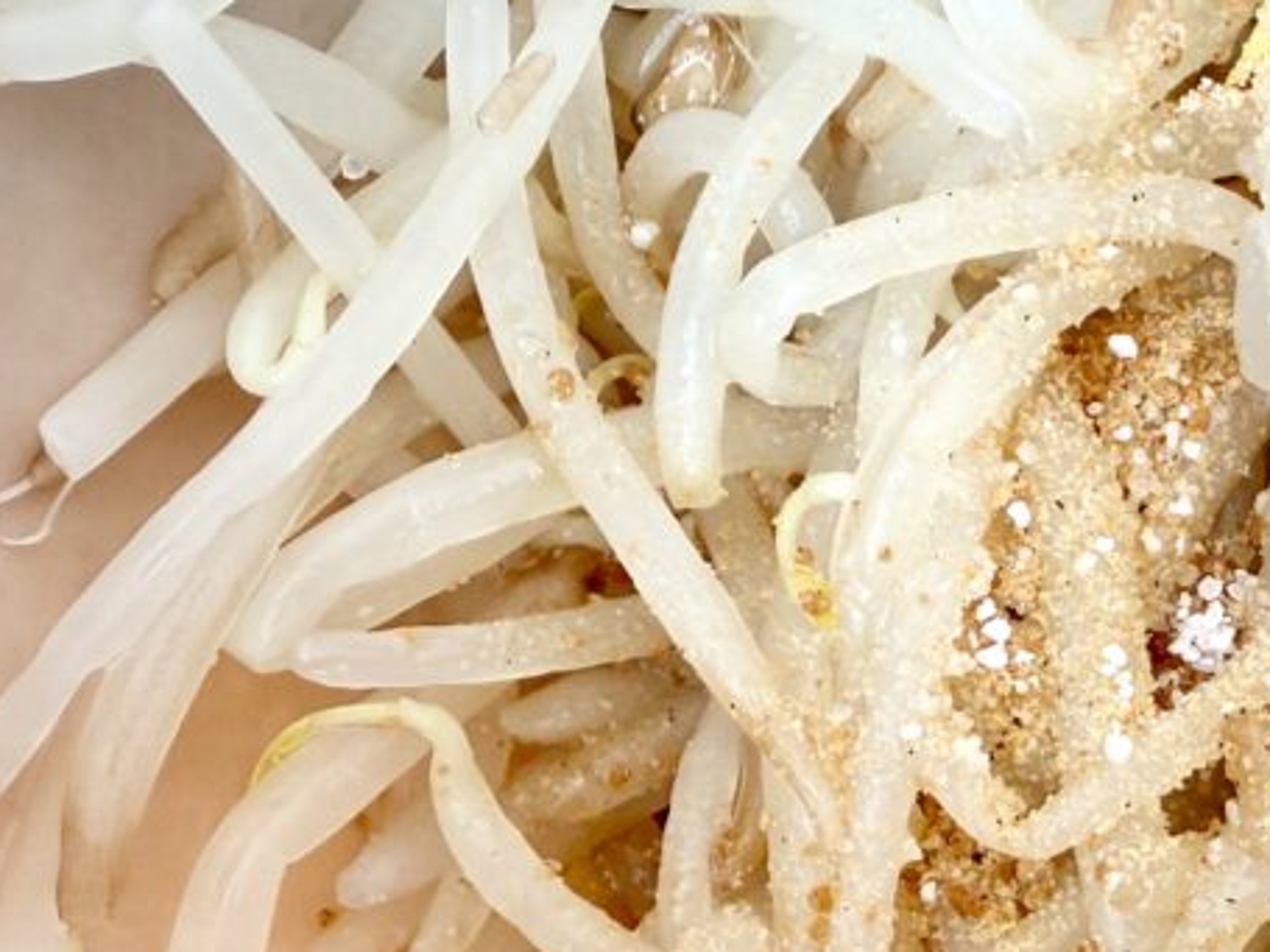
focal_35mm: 54
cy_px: 603
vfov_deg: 26.9
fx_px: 1981
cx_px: 1309
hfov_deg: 32.3
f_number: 2.2
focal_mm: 2.22
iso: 160
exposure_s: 1/121
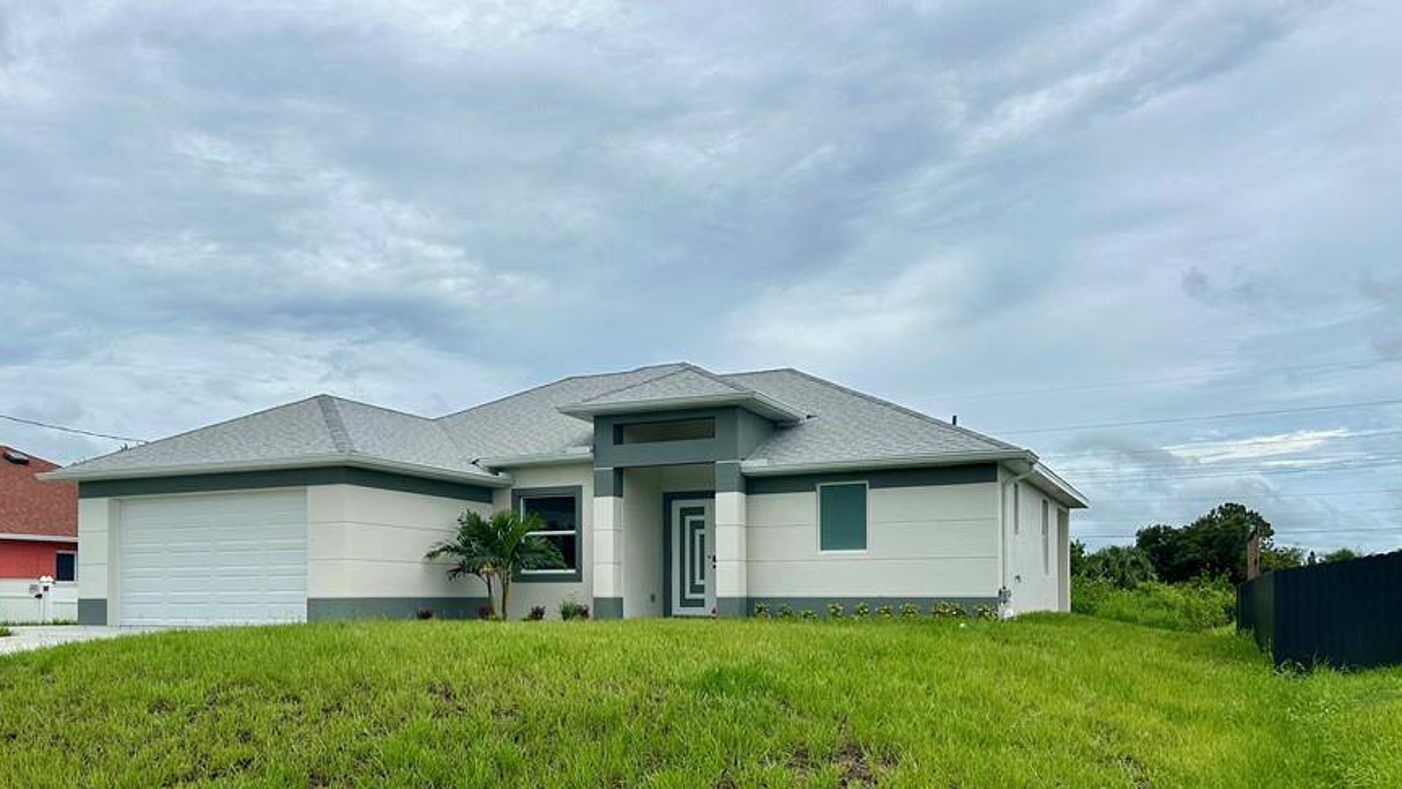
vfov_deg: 37.0
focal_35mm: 31
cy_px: 571
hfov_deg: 62.3
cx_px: 587
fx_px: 1152
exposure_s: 1/7576
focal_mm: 6.86
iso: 80
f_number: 1.78
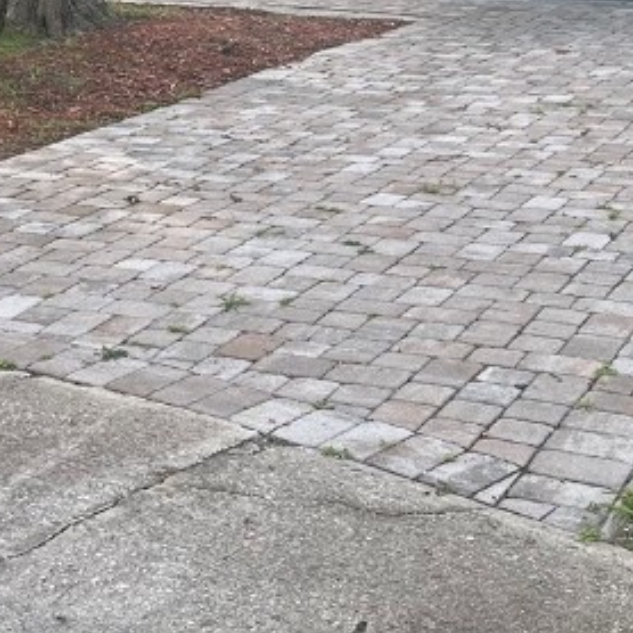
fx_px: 1614
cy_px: -5
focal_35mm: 78
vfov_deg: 21.4
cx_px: 223
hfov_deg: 22.1
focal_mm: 6.86
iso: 80
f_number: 1.78
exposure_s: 1/638
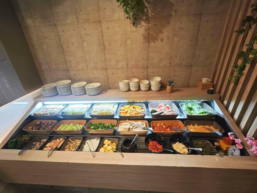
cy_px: 96
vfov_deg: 85.7
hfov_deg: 102.1
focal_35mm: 14
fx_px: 104
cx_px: 128
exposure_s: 1/120
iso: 80
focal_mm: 2.03
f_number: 1.8
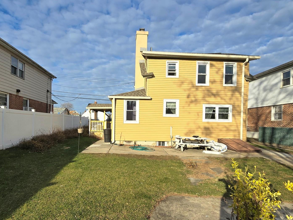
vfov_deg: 68.4
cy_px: 124
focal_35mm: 19
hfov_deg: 84.2
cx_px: 128
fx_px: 161
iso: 50
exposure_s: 1/2500
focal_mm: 2.2
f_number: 2.2
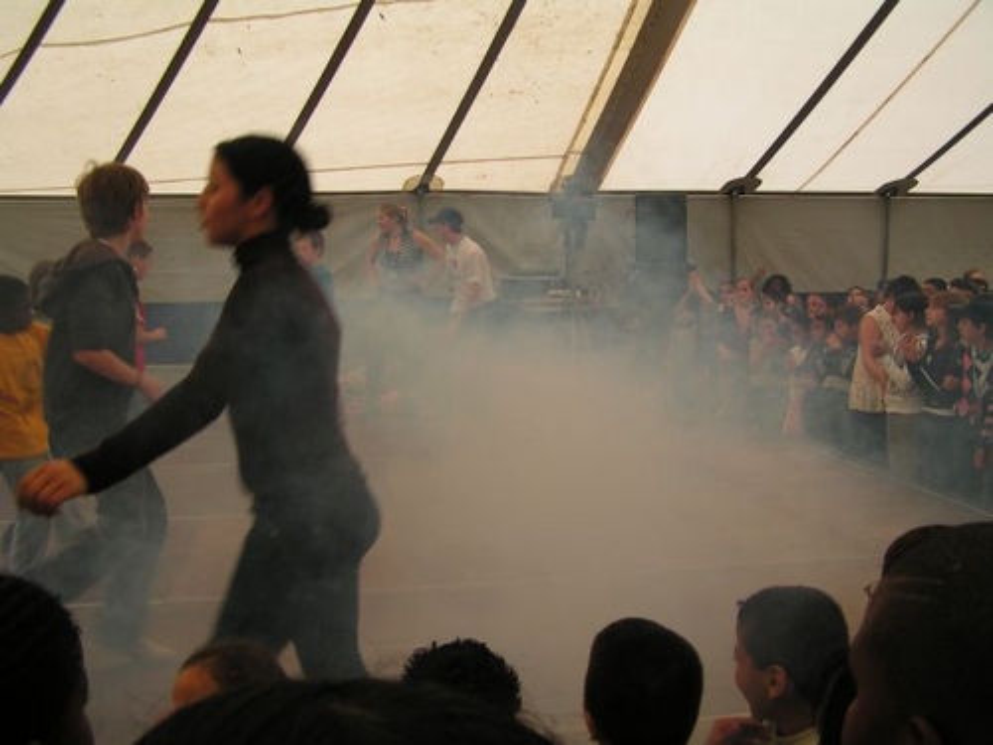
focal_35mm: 38
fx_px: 1090
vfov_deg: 37.7
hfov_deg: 49.0
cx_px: 496
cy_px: 372
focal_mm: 6.3
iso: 50
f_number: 3.5
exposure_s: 1/50
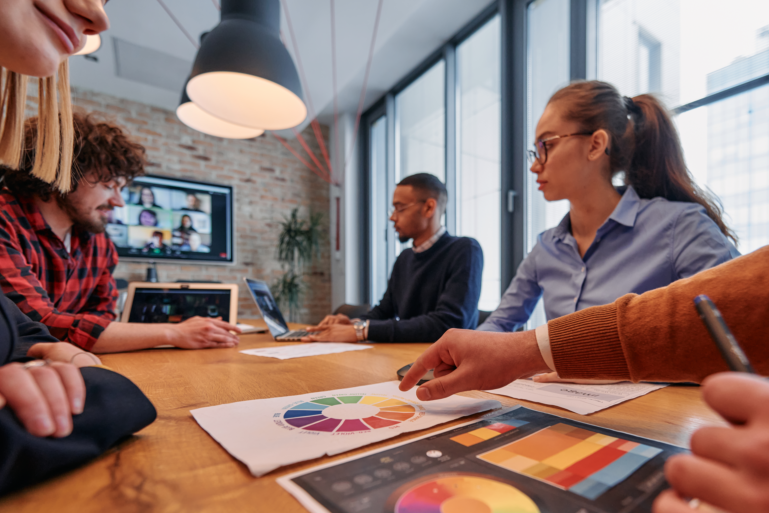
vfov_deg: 66.9
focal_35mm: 18
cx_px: 418
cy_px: 302
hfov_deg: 89.8
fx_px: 384
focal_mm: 14
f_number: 3.2
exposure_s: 1/200
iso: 1000
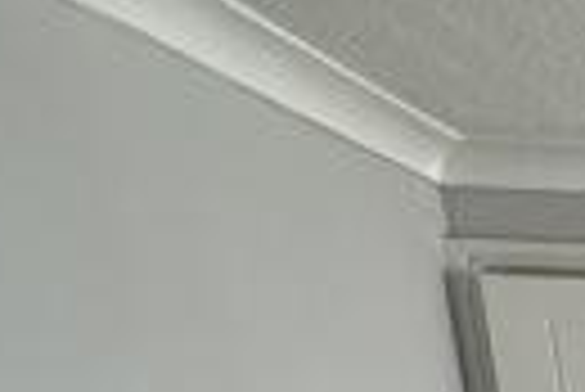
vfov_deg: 15.9
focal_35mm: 72
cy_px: 725
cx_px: 1384
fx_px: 1171
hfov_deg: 15.5
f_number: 2.2
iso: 80
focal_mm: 2.22
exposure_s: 1/99
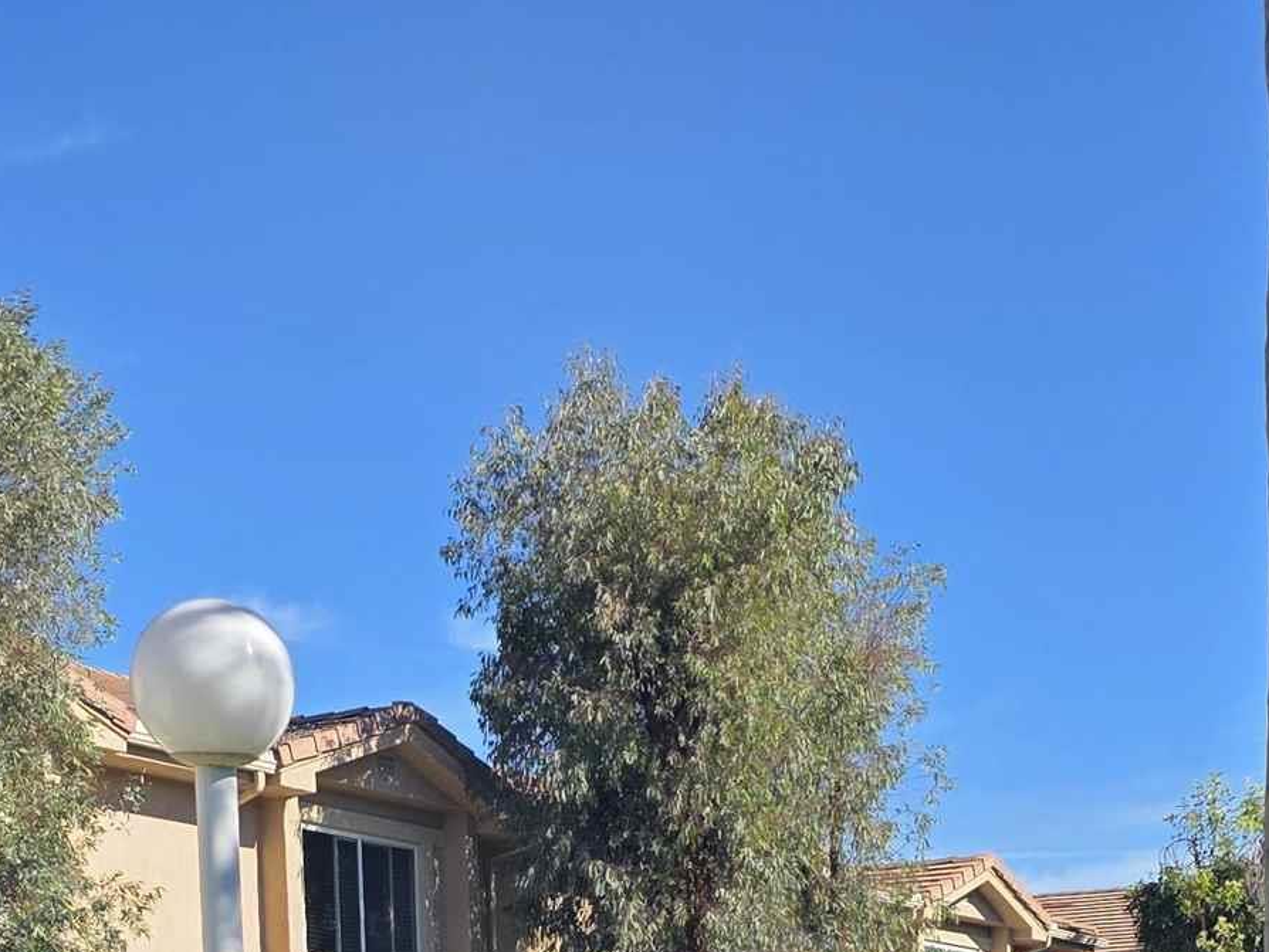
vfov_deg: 16.4
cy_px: 1562
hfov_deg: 24.7
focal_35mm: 79
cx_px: 742
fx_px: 2897
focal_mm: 6.3
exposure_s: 1/5778
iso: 80
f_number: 1.7
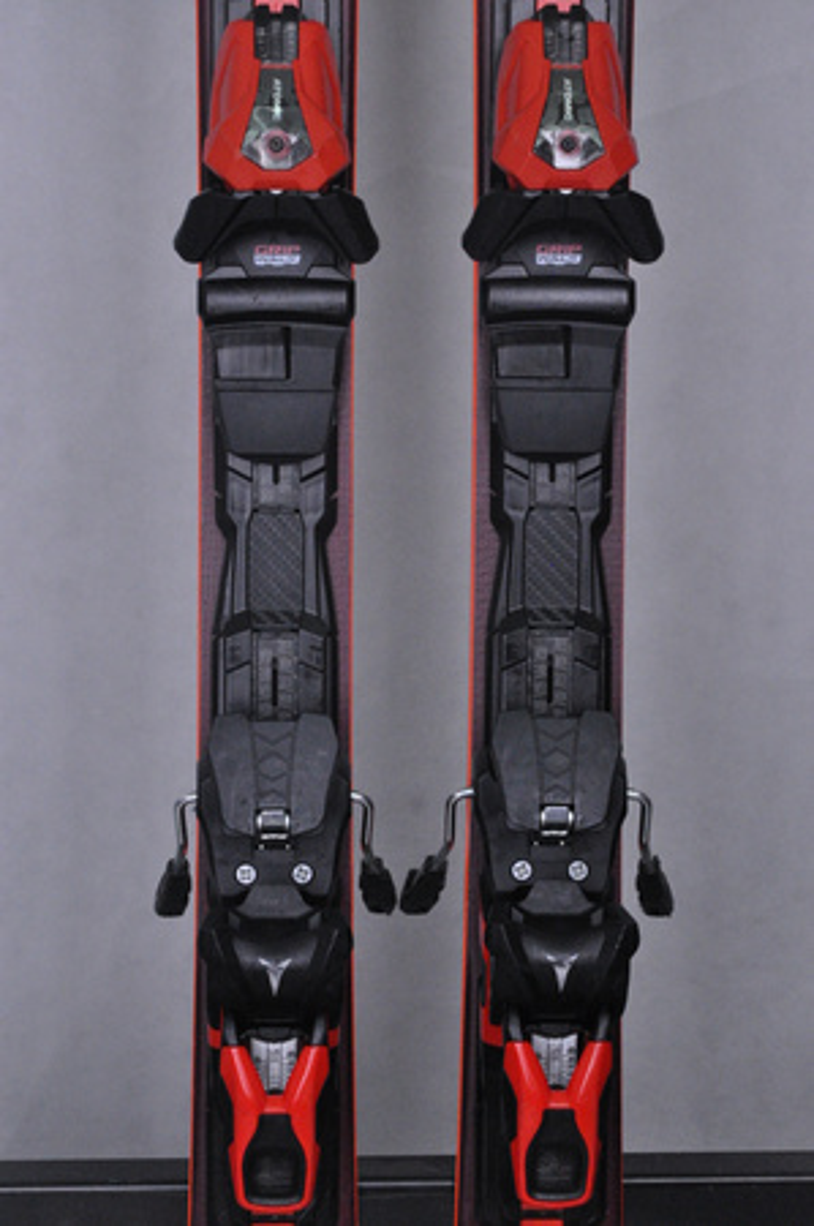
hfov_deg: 13.0
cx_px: 407
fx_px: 3569
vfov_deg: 19.5
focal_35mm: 105
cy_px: 613
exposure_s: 1/125
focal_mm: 70
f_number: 9.5
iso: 3200
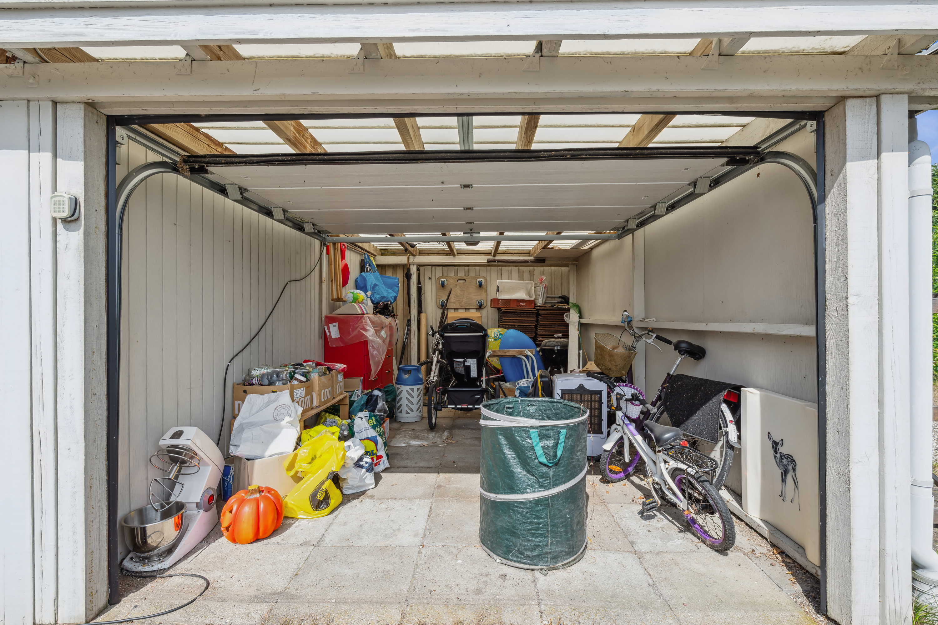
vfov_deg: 73.7
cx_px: 469
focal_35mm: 16
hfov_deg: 96.7
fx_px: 417
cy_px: 312
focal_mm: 16
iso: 160
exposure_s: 1/200
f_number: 9
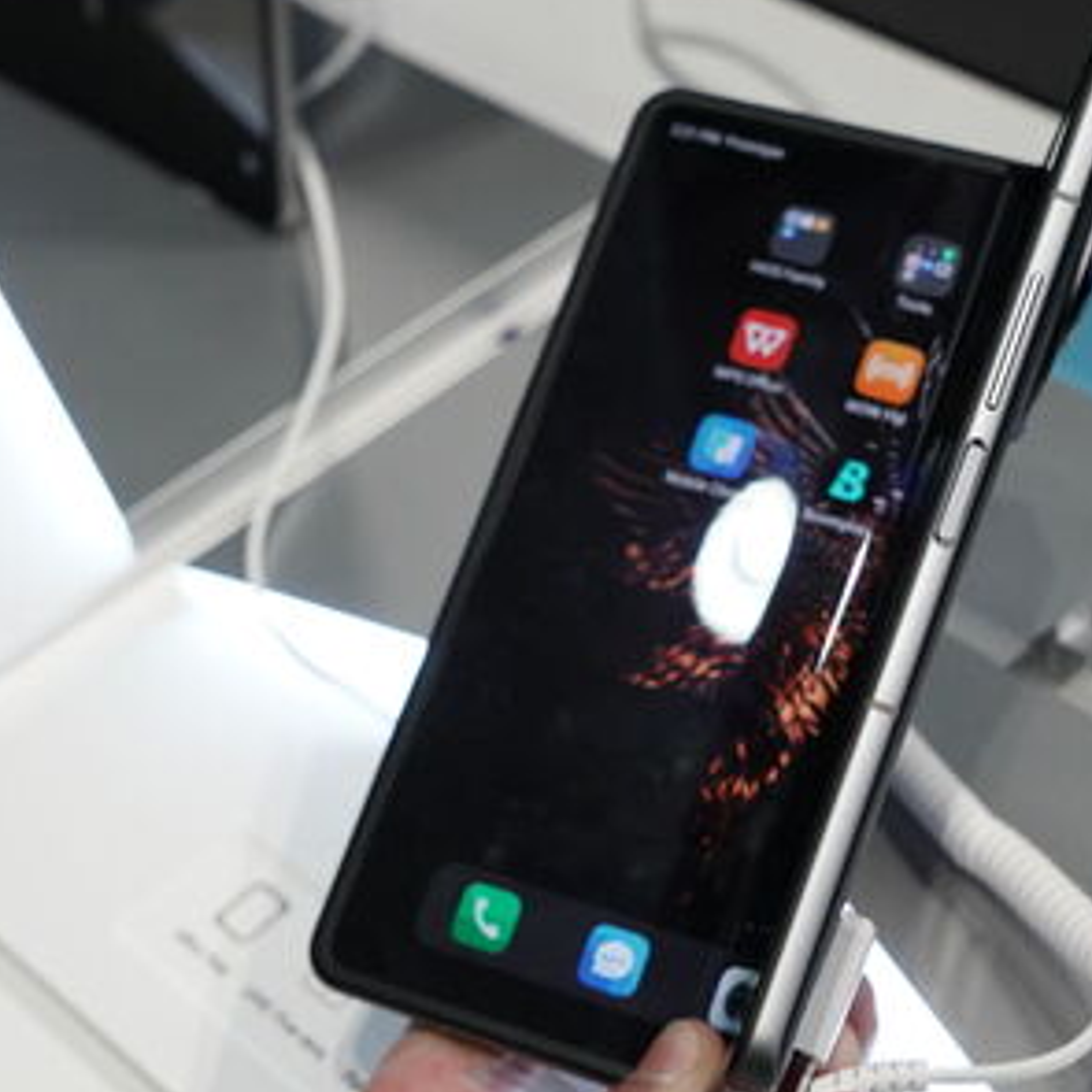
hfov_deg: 20.4
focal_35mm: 85
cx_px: 648
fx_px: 3034
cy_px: 524
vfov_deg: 20.4
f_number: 7.1
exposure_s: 1/200
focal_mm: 48
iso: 2000
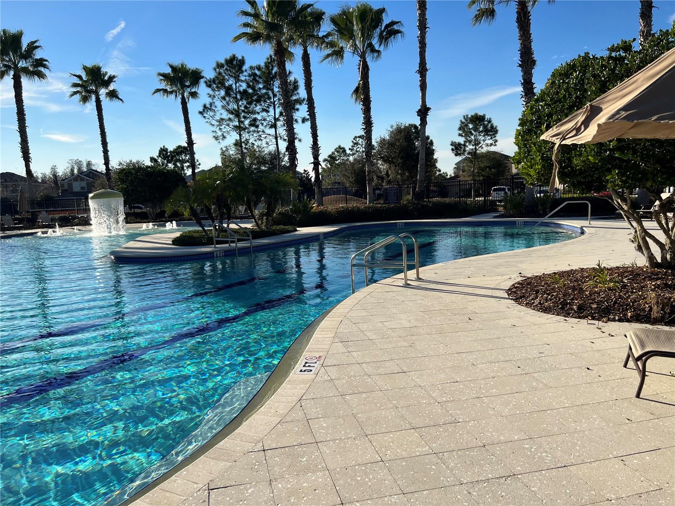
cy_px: 253
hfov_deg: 67.3
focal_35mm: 26
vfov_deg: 53.1
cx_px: 338
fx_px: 507
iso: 50
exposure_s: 1/5319
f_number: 1.5
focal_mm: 5.7
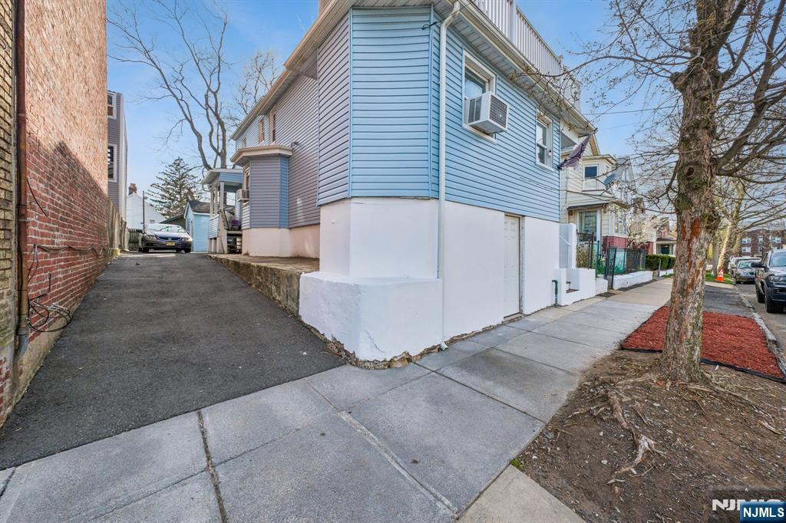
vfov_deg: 90.0
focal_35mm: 12
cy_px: 262
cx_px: 393
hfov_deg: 112.6
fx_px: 262
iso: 640
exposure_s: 1/800
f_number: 8
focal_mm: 8.3
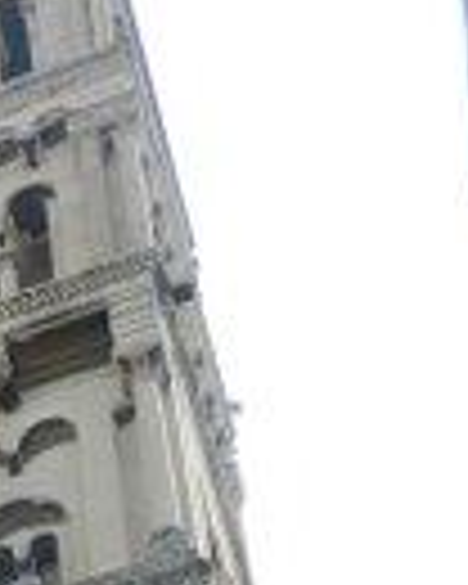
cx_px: -333
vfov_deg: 15.0
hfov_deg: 12.6
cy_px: 1017
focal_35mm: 113
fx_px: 1956
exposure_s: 1/125
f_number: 8.7
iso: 80
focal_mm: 4.5
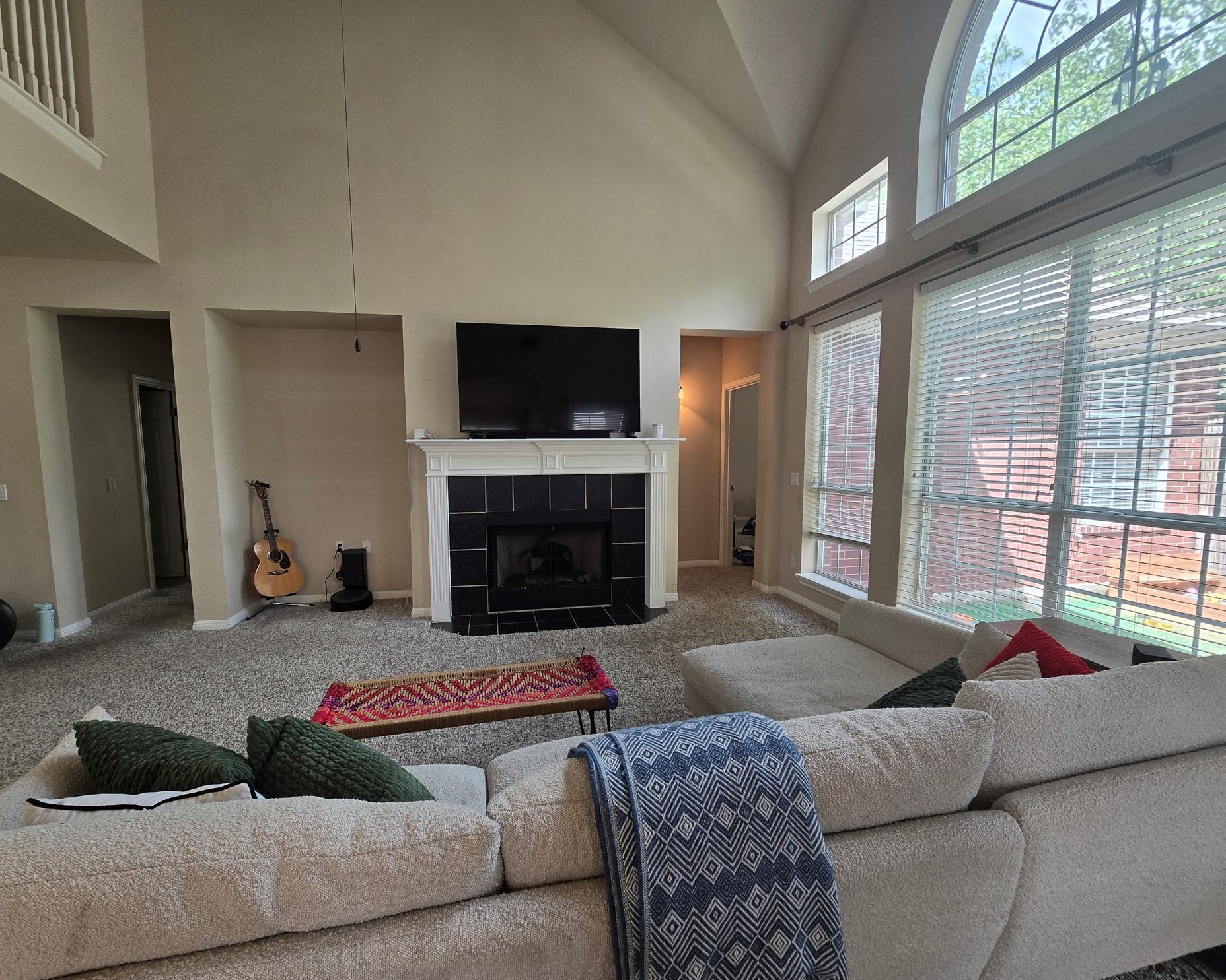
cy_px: 503
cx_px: 593
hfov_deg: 100.7
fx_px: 508
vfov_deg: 88.0
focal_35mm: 14
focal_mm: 2.2
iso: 80
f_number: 2.2
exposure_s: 1/60
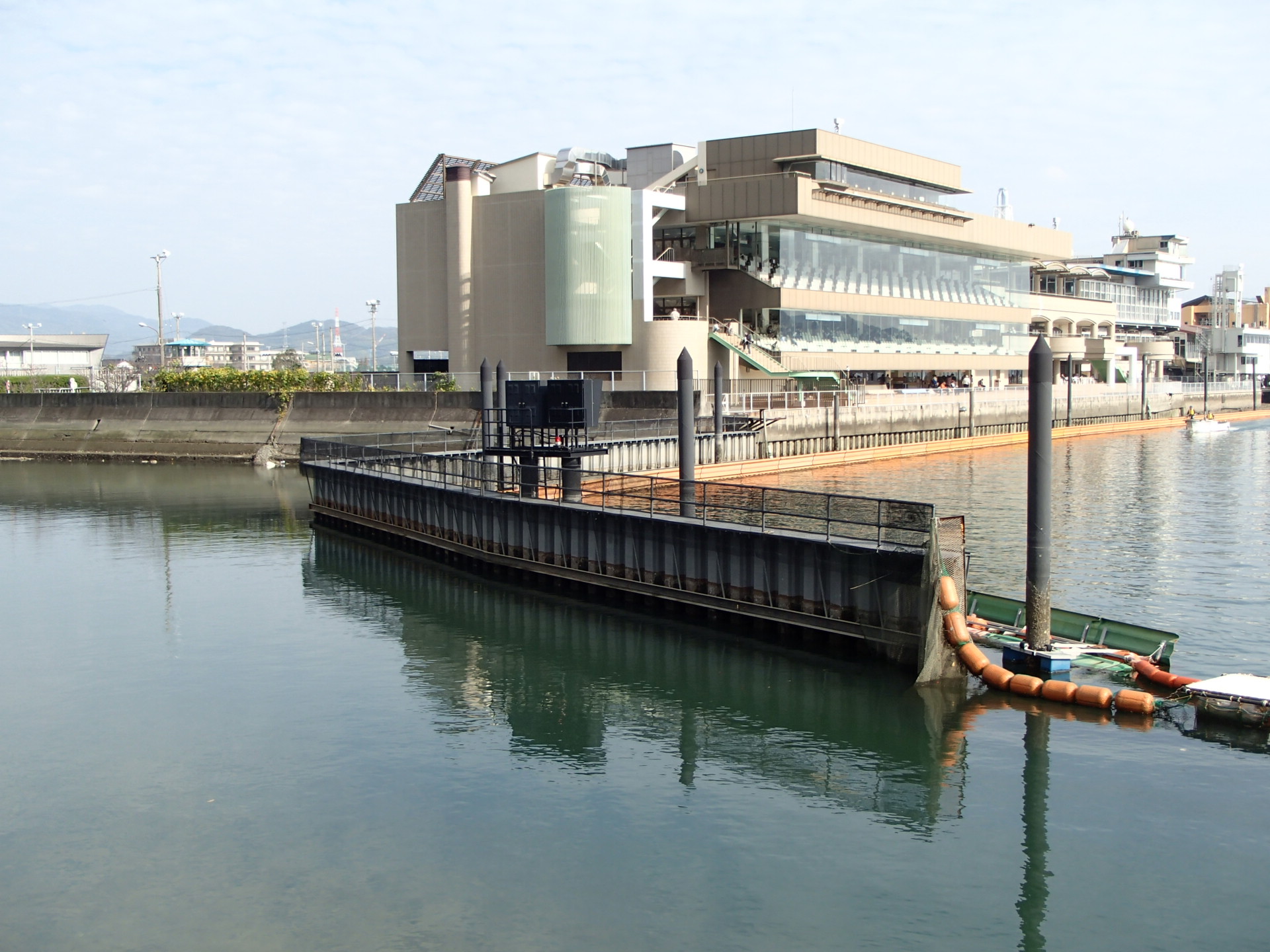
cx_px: 635
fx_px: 1468
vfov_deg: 36.0
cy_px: 476
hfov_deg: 46.8
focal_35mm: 40
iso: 100
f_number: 4.7
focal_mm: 7.28
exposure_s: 1/400
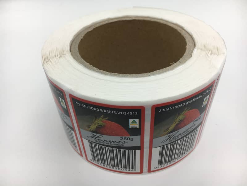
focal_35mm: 29
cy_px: 93
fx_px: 207
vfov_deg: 48.2
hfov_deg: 61.7
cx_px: 124
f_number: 2.2
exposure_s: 1/155
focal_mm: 4.15
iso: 25
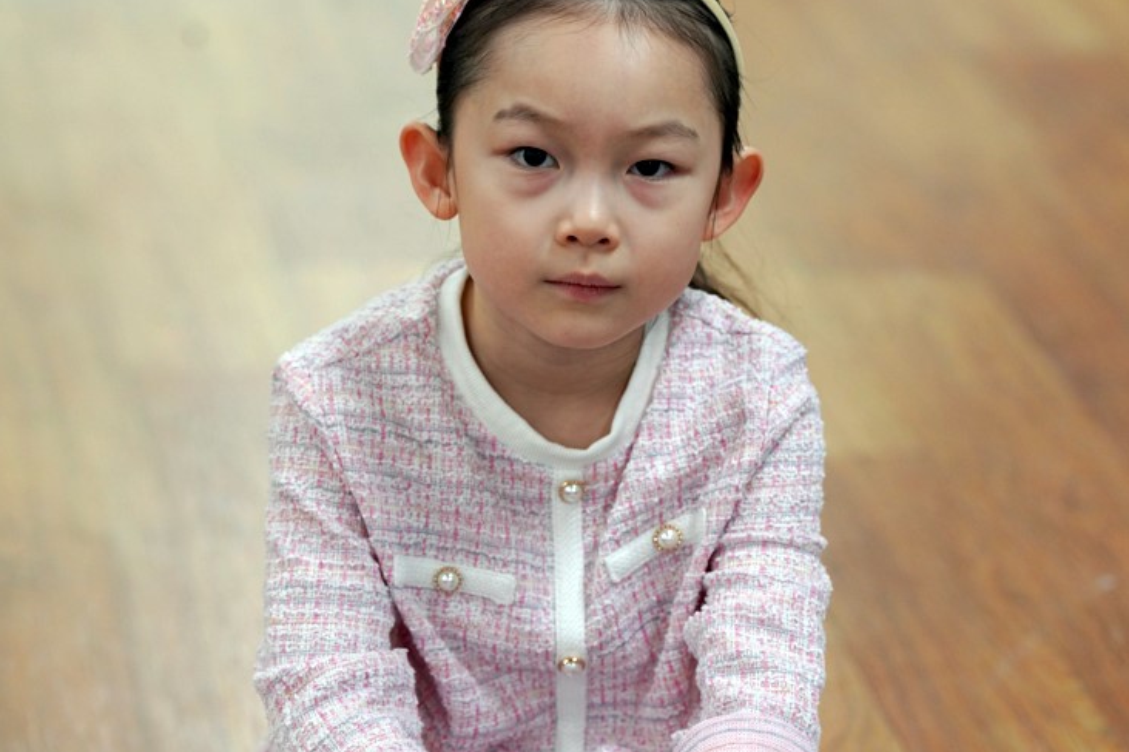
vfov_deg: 7.8
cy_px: 376
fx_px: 5550
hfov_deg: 11.6
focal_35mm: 177
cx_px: 592
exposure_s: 1/160
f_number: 4
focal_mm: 144
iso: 1000
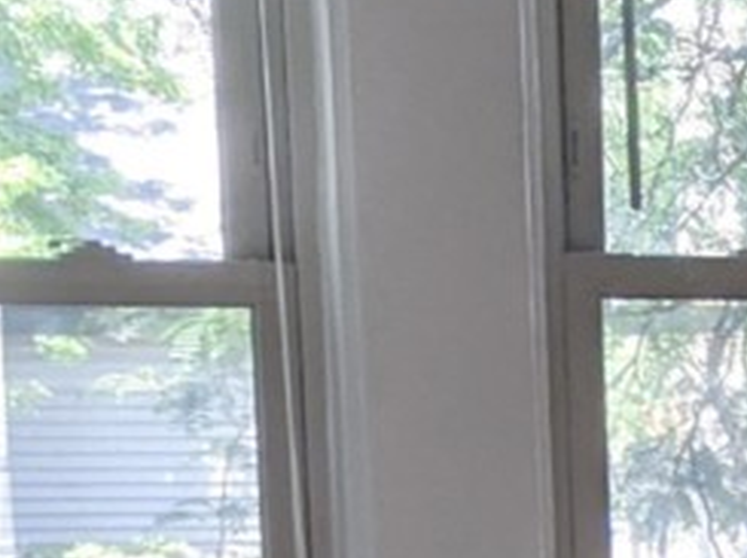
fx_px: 3426
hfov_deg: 11.5
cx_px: 1360
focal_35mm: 159
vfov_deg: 8.3
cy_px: 1461
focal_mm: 4.44
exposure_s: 1/120
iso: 60
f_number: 1.8
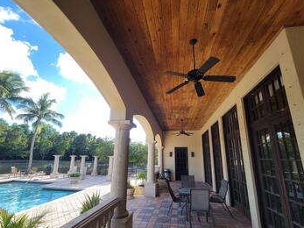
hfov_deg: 98.2
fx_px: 132
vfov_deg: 81.6
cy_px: 122
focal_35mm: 15
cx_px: 152
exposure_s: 1/410
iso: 50
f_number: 2.2
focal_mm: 2.2
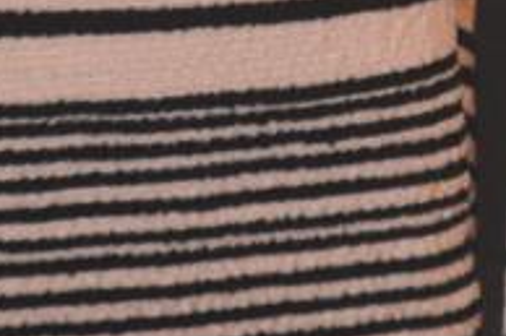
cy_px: -189
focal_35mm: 2094
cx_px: 814
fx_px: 29407
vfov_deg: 0.7
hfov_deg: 1.0
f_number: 6.3
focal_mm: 250
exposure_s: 1/125
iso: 1100
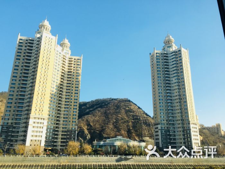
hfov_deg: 61.7
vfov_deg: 48.2
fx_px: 188
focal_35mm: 29
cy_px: 84
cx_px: 112
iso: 25
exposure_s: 1/516
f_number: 2.2
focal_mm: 4.15
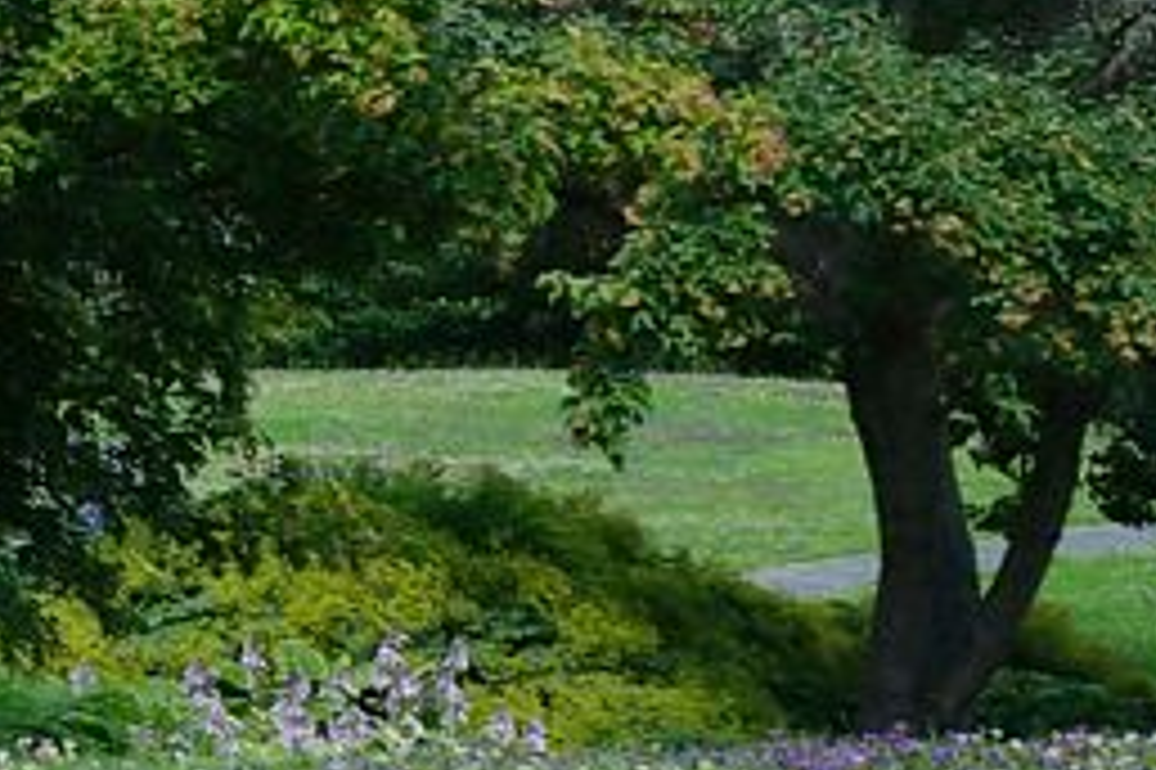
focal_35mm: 164
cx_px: -1597
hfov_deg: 10.7
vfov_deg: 8.2
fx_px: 5263
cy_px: -311
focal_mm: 33
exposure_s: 1/100
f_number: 8
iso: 100
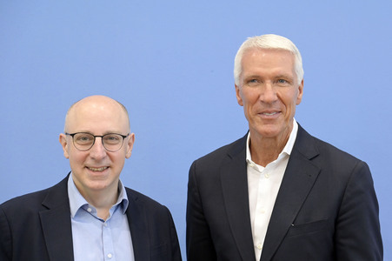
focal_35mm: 86
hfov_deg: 23.7
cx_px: 196
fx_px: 936
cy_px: 130
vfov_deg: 15.9
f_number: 4.5
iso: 4000
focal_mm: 86
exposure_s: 1/400
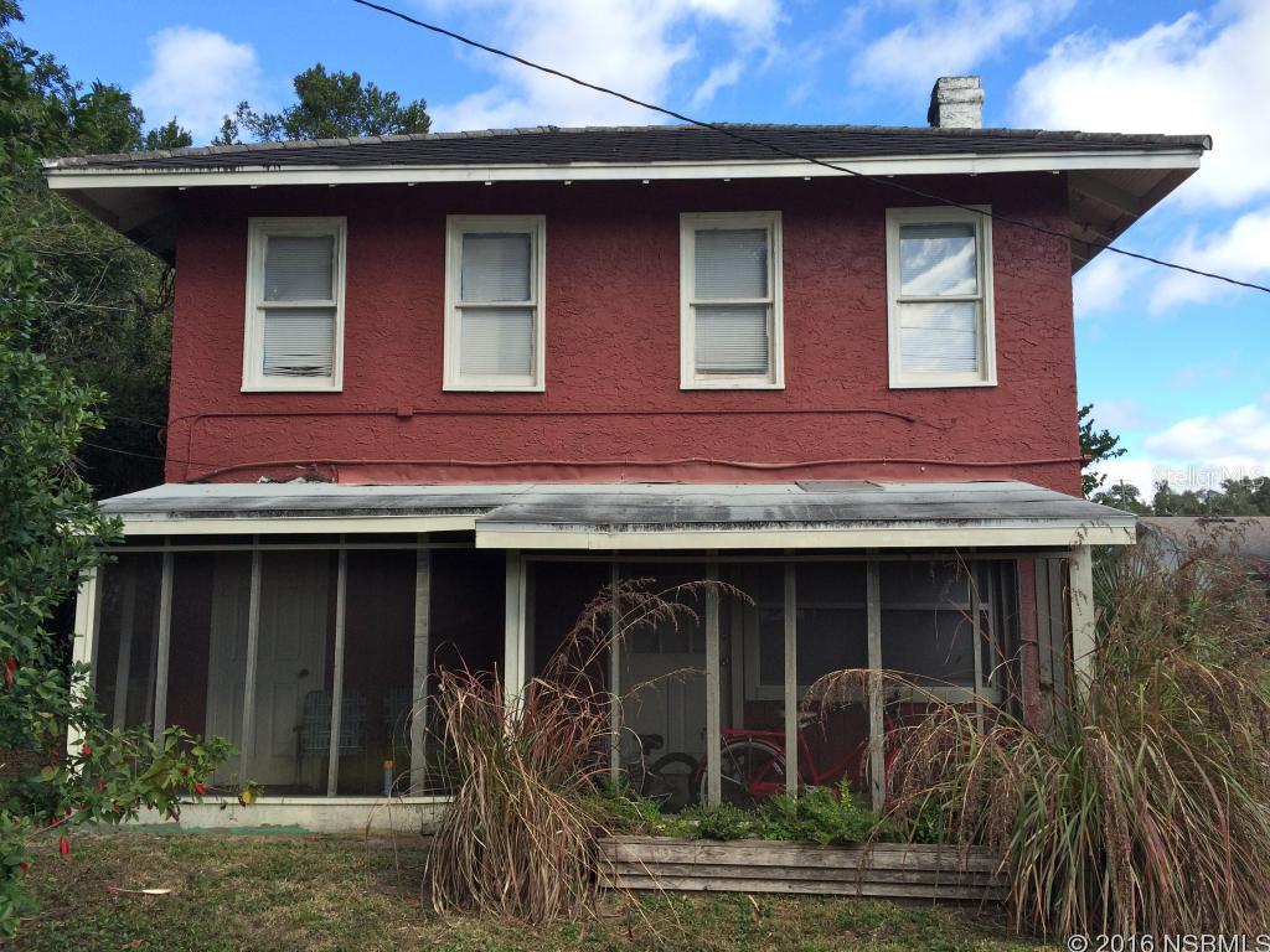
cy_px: 476
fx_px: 1064
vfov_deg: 48.2
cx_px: 635
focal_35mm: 29
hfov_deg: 61.7
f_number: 2.2
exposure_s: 1/774
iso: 32
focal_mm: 4.15
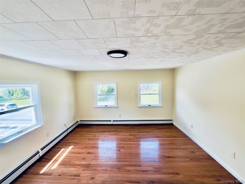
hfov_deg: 106.2
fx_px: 92
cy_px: 92
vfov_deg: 89.9
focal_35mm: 13
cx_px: 122
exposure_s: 1/99
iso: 40
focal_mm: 1.57
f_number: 1.8
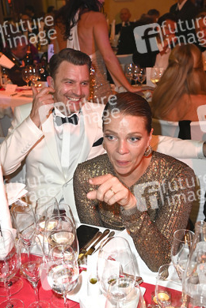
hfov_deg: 32.6
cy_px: 153
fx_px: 352
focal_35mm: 41
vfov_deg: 47.4
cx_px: 102
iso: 2000
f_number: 5.6
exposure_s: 1/60
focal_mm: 40
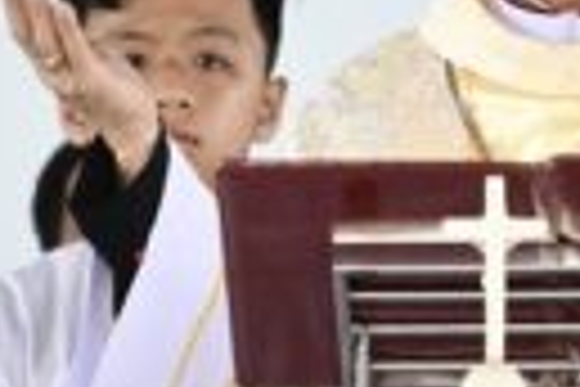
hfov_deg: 1.2
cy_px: -90
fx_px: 28676
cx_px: 522
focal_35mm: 1780
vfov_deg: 0.8
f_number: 5.6
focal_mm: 300
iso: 1400
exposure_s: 1/250
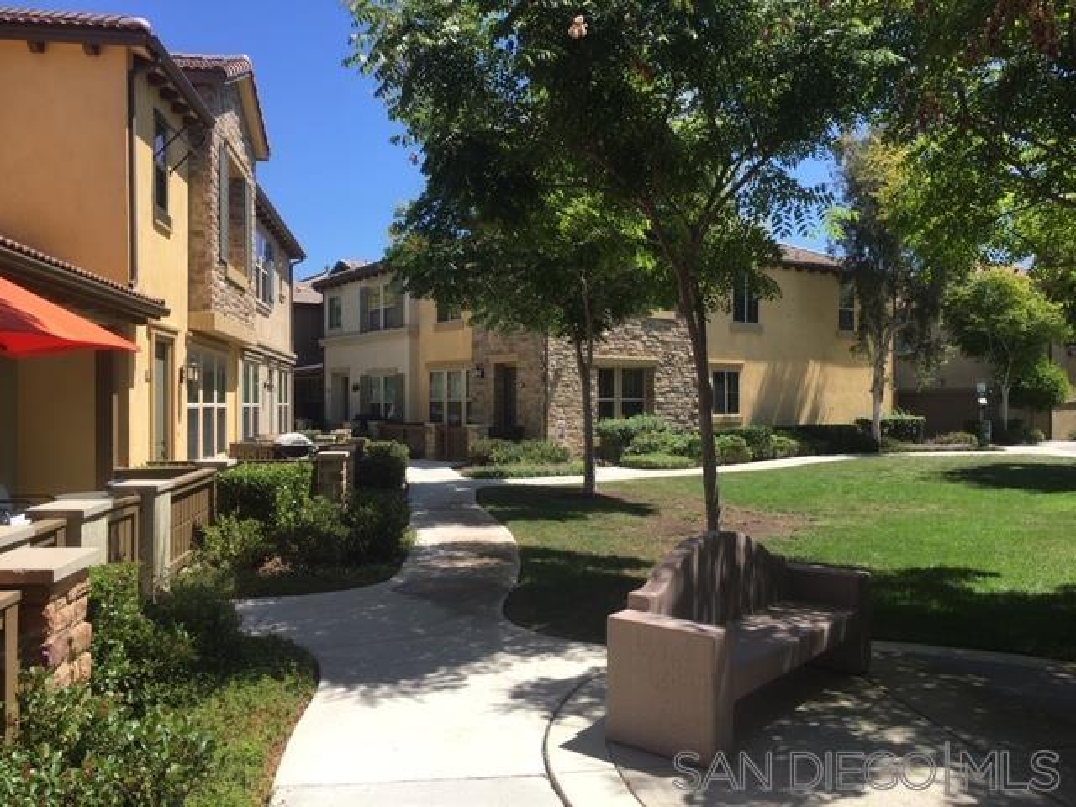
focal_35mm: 29
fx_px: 901
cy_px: 404
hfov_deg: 61.7
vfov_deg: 48.2
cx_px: 538
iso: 25
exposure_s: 1/986
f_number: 2.2
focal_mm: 4.15
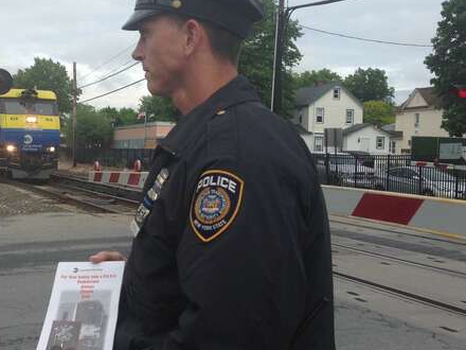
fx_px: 808
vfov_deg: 24.4
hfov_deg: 32.1
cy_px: 178
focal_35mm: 60
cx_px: 178
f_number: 2.4
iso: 50
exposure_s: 1/874
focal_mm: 4.12
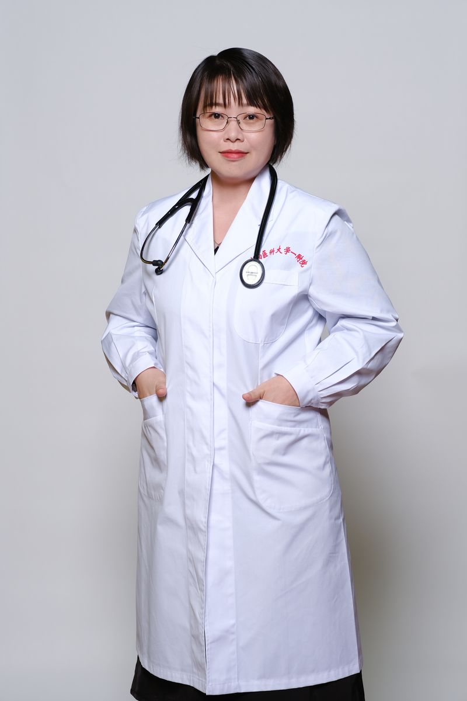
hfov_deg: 16.3
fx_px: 1634
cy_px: 350
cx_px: 234
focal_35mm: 84
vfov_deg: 24.2
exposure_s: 1/160
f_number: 4
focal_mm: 56
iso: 250
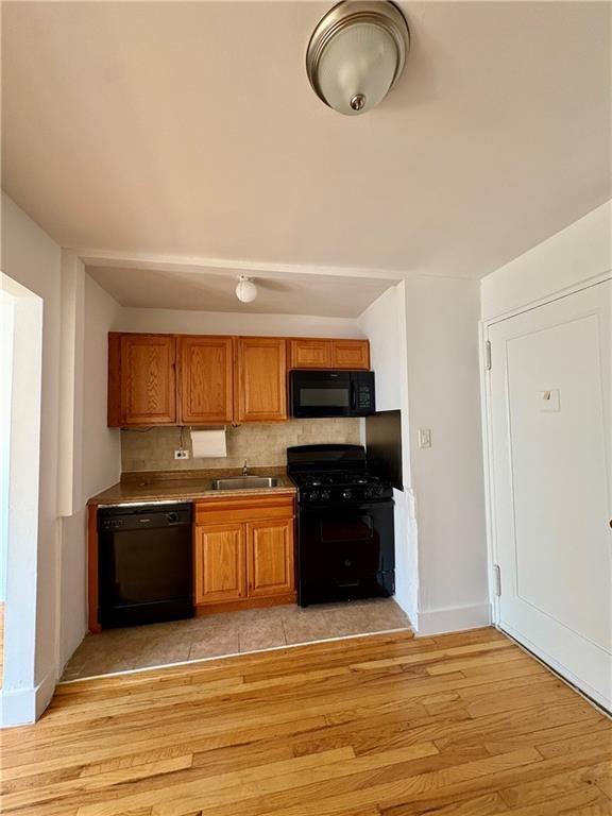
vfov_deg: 102.1
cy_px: 408
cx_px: 306
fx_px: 330
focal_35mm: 14
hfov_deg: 85.7
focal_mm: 2.22
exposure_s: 1/60
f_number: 2.2
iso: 400
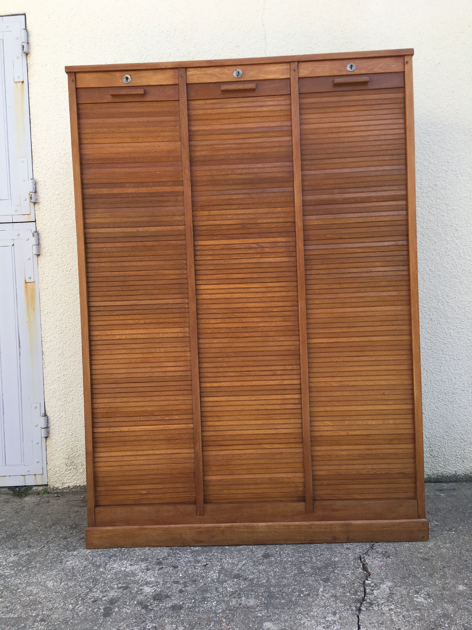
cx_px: 236
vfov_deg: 61.7
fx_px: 527
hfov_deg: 48.2
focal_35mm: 29
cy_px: 315
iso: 25
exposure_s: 1/403
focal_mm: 4.15
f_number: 2.2
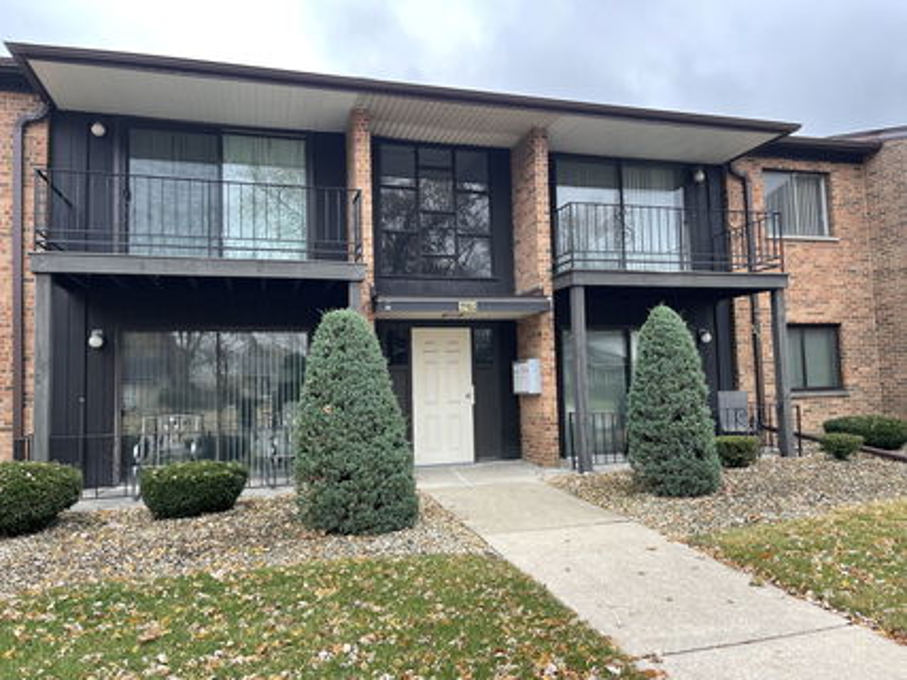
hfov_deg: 69.4
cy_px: 340
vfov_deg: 54.9
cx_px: 454
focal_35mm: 25
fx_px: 655
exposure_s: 1/198
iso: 32
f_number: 1.6
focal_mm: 5.1
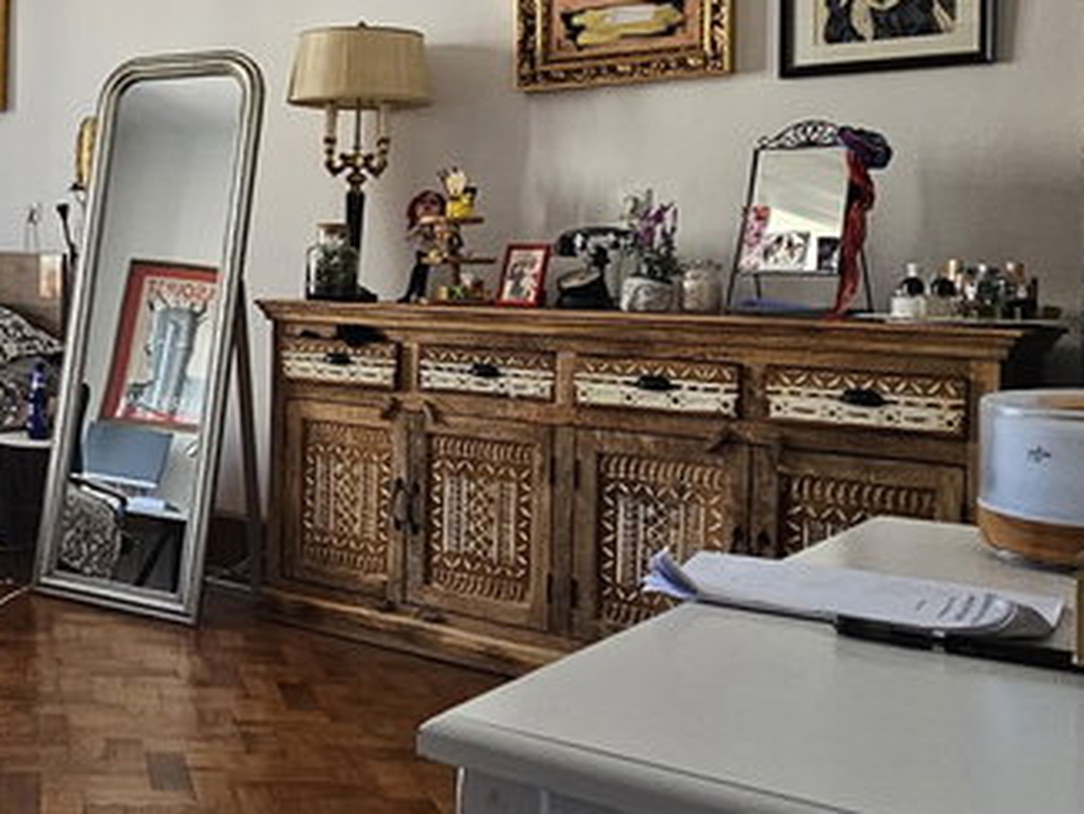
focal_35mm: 41
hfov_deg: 41.3
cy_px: 284
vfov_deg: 34.9
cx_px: 63
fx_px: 1284
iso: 125
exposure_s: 1/70.8
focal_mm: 2.2
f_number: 2.2
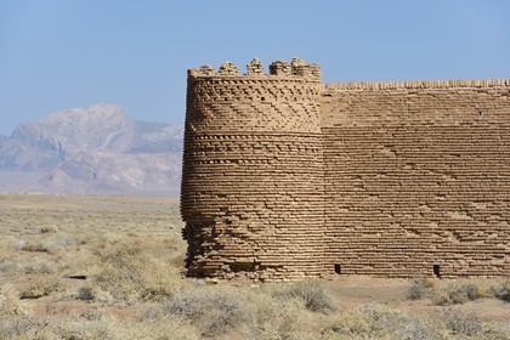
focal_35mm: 200
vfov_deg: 6.9
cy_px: 170
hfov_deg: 10.3
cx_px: 255
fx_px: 2833
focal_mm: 200
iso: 200
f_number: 13
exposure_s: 1/250
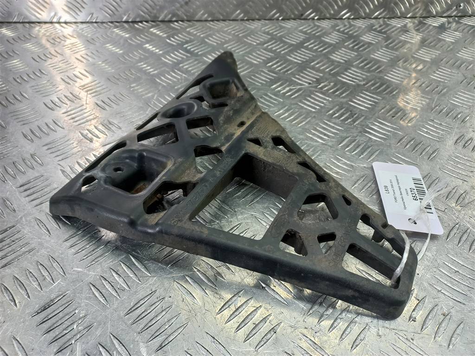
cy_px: 178
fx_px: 343
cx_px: 238
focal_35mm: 25
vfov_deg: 54.9
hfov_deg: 69.4
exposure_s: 1/50
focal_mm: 4.6
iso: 64
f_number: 1.8
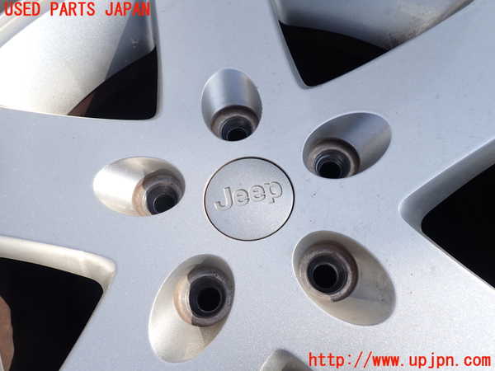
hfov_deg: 69.4
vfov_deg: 54.9
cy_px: 186
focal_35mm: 25
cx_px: 248
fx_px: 357
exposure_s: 1/200
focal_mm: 4.5
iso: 100
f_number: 8
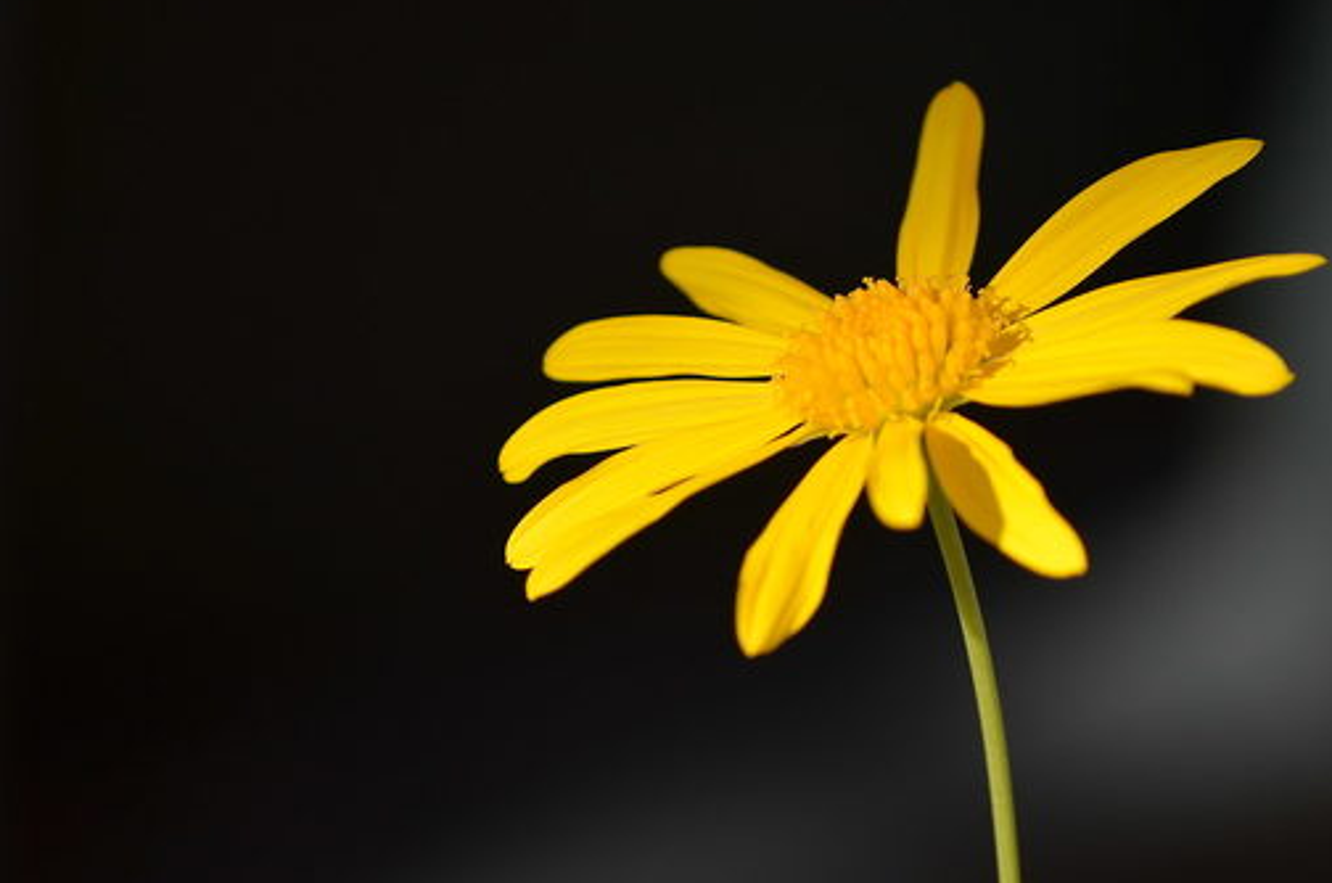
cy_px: 398
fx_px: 13184
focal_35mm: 357
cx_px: 706
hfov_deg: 5.8
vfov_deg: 3.8
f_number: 5.6
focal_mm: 200
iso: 250
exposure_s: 1/500
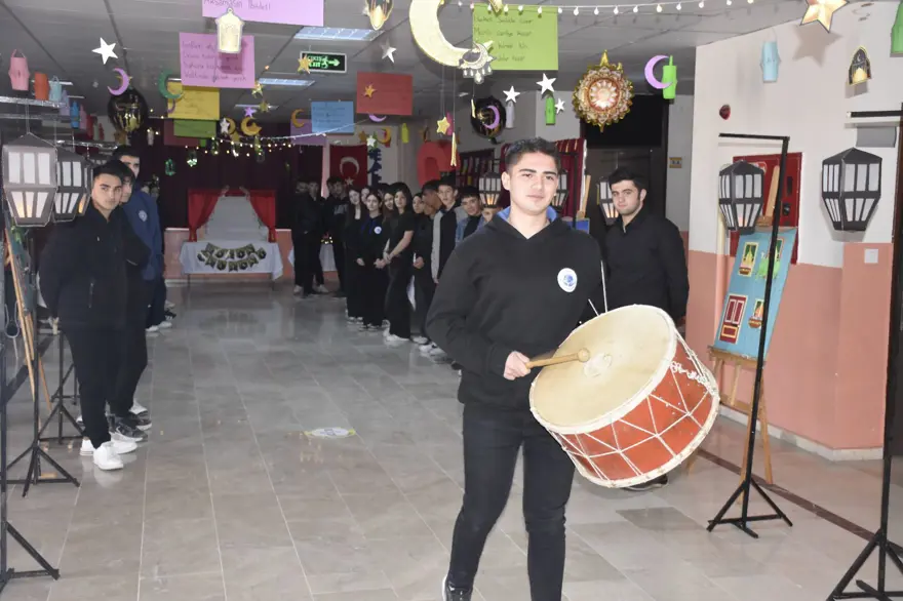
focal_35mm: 45
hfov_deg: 43.6
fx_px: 1128
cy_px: 300
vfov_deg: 29.8
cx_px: 452
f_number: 4
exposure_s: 1/60
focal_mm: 30
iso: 1100
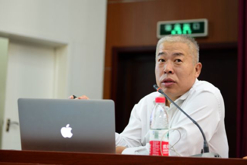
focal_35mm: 70
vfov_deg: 19.5
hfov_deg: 28.8
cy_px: 82
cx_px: 124
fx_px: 480
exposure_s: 1/8
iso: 250
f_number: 2.8
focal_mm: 70
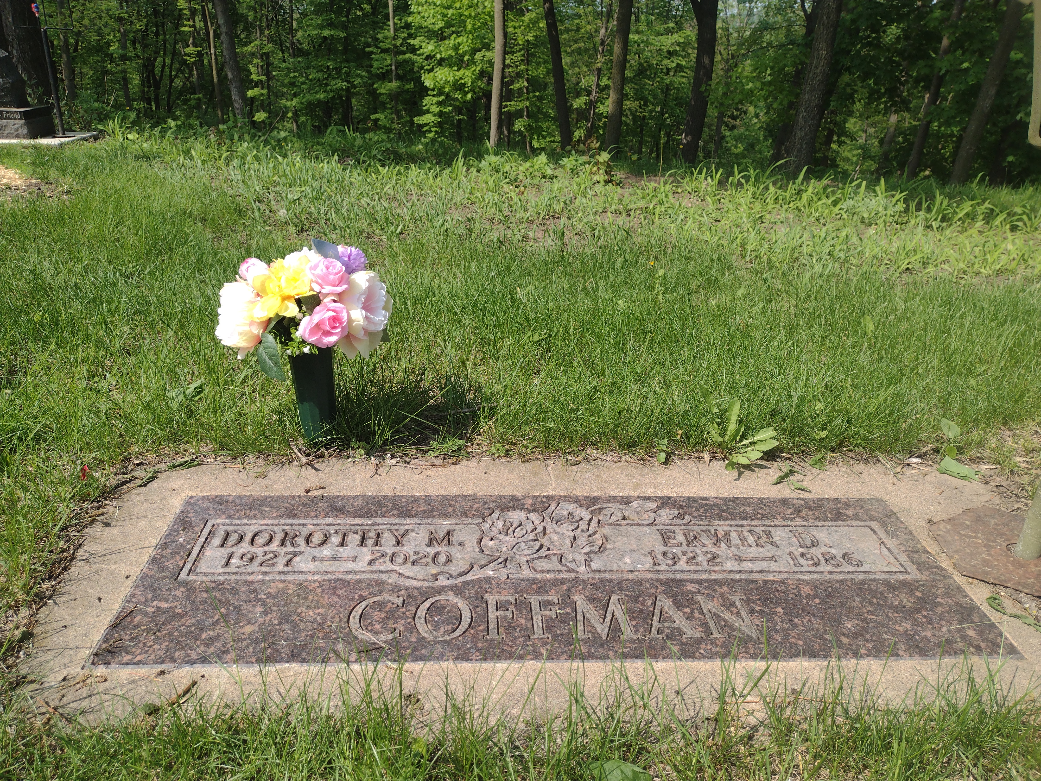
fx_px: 812
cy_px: 390
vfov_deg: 51.4
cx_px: 520
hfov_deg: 65.3
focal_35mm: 27
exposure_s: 1/1344
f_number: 1.7
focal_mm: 4.71
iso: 100
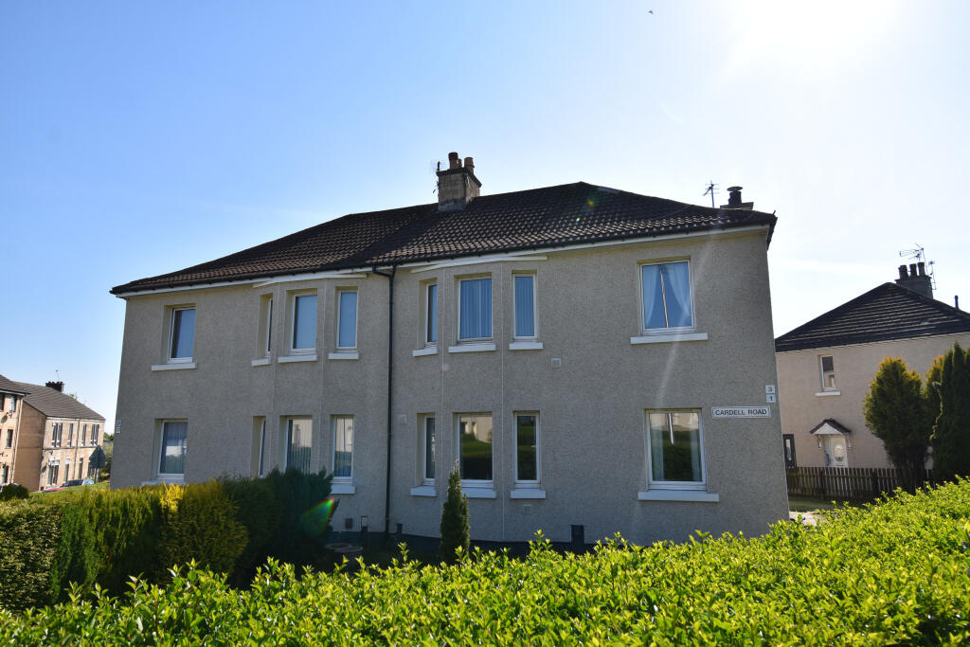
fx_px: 606
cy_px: 324
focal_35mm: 22
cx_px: 485
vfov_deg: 56.2
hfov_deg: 77.3
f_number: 8
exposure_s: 1/250
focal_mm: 15
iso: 100
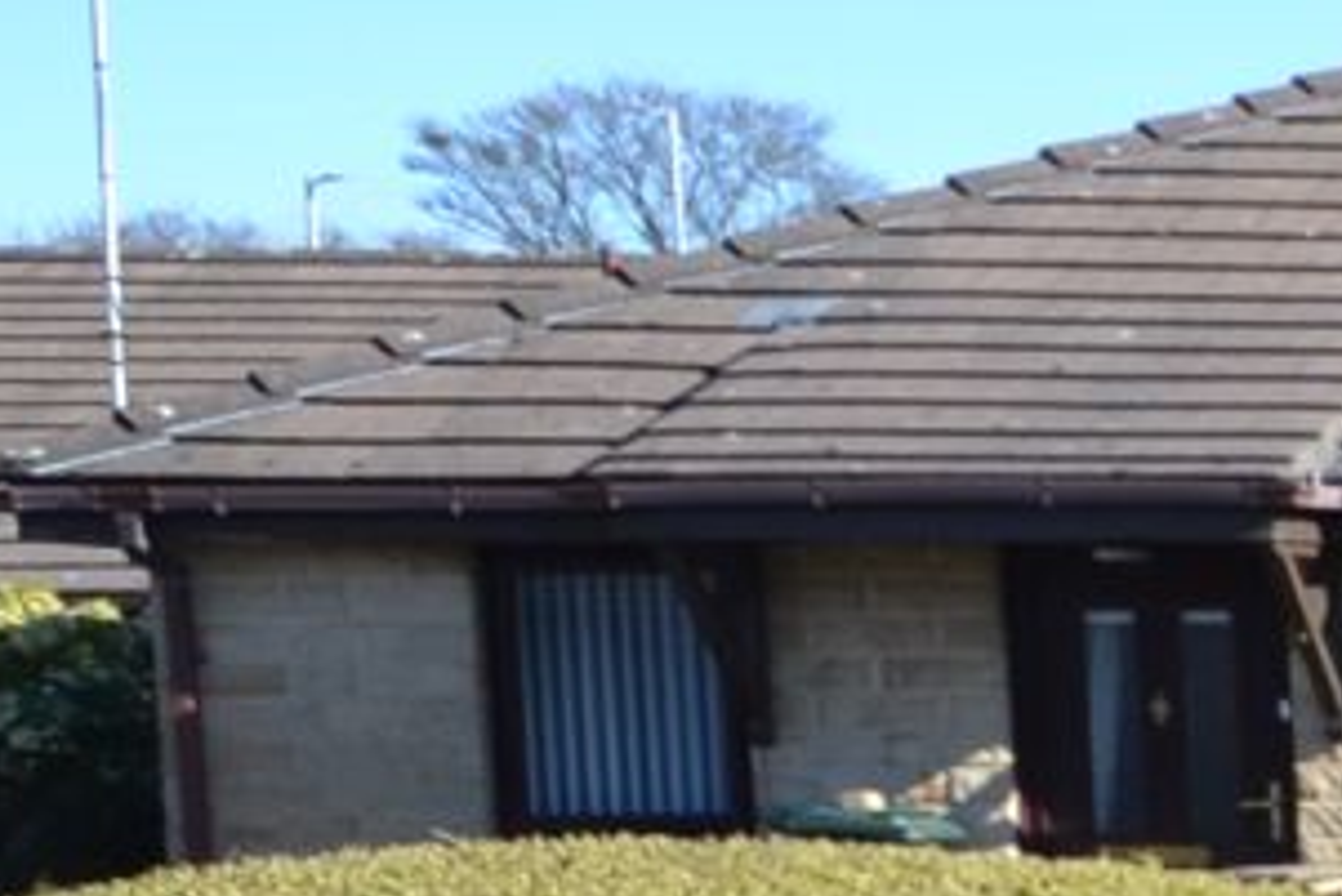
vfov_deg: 13.2
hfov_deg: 12.1
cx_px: 3803
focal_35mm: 102
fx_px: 3804
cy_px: 961
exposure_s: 1/160
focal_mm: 10
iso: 100
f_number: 6.3
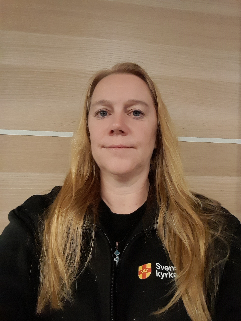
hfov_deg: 58.9
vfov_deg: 73.9
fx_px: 214
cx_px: 120
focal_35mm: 23
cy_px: 160
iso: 160
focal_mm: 1.95
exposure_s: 1/50
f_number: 2.2
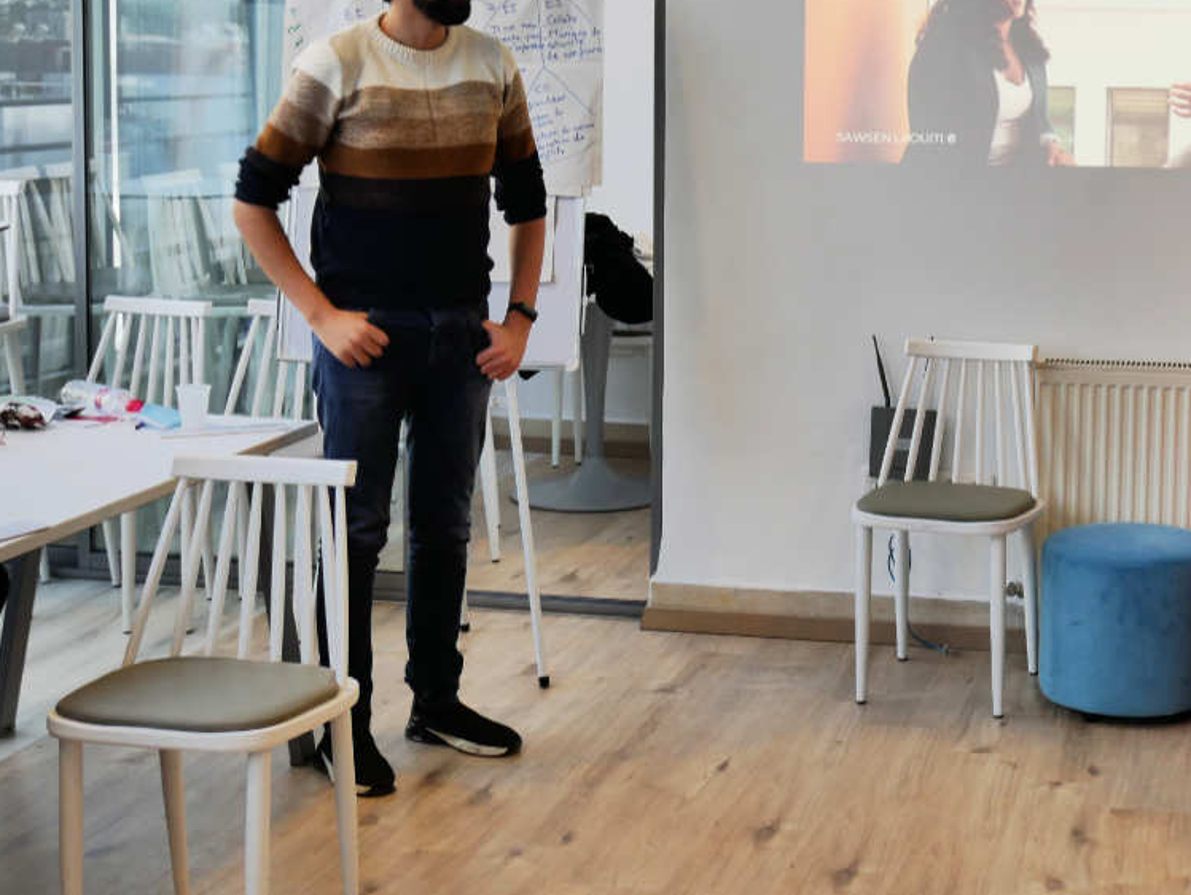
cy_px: 223
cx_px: 951
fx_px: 2100
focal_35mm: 61
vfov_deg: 23.8
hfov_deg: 30.9
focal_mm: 19
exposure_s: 1/20
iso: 800
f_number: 5.3
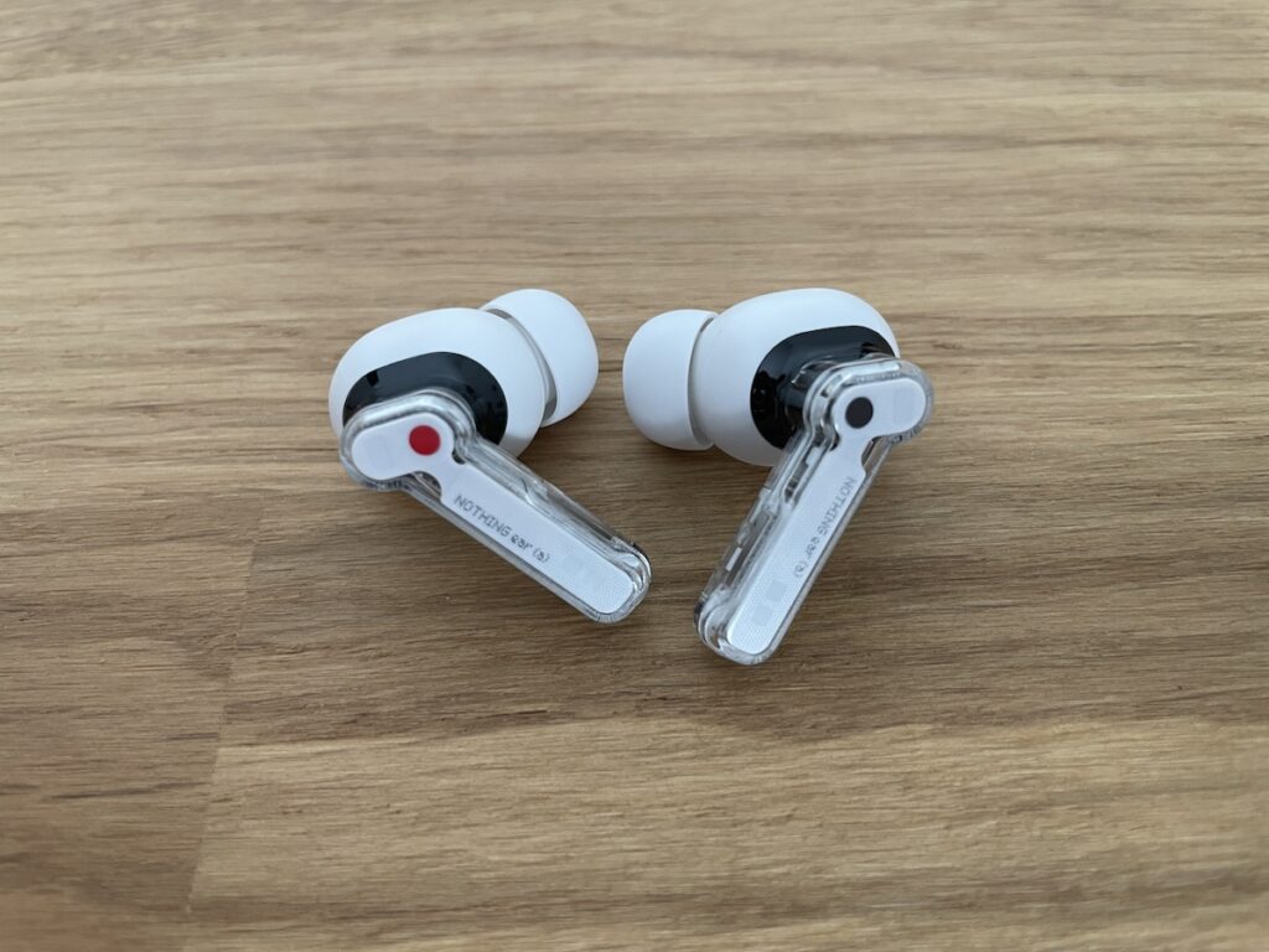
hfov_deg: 67.3
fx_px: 953
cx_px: 634
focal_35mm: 26
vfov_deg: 53.1
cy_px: 476
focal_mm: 4.2
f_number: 1.6
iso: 250
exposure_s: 1/60
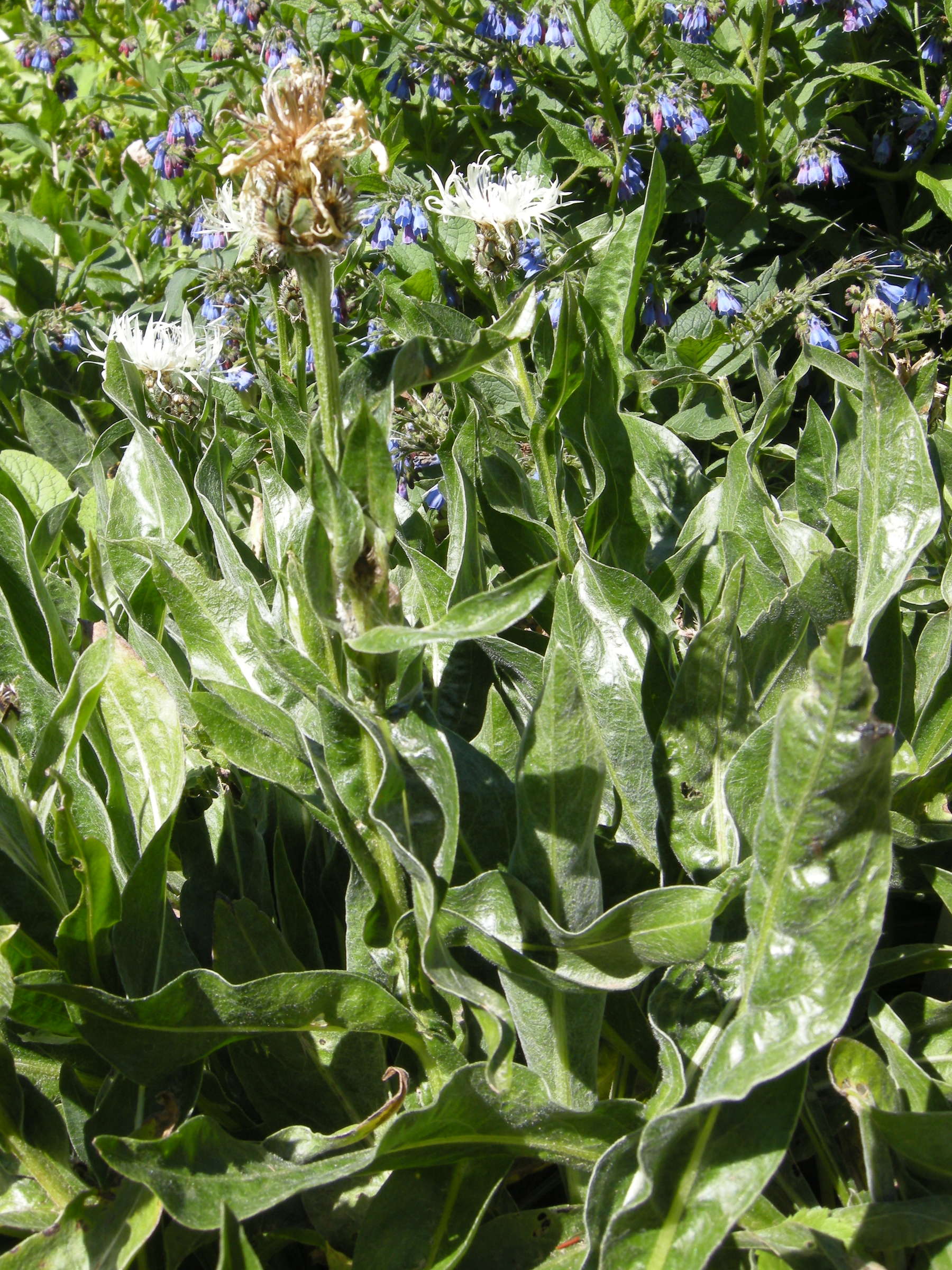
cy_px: 635
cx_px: 476
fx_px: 1283
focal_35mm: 35
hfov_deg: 40.7
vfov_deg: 52.6
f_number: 4.8
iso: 64
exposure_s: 1/164
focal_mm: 7.5
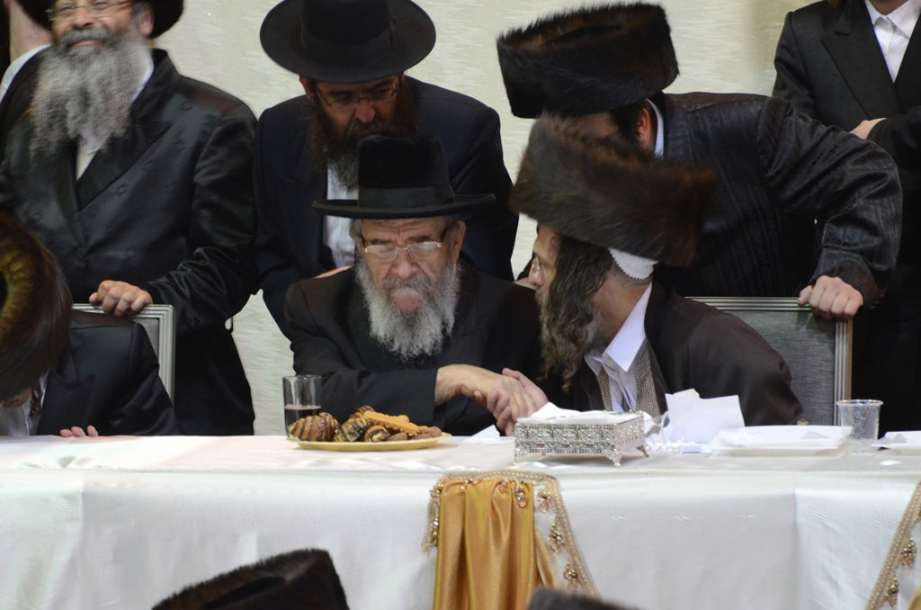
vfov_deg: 3.0
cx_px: 460
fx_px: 11487
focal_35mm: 450
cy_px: 305
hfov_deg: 4.6
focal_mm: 300
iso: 1600
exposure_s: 1/25
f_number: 5.6
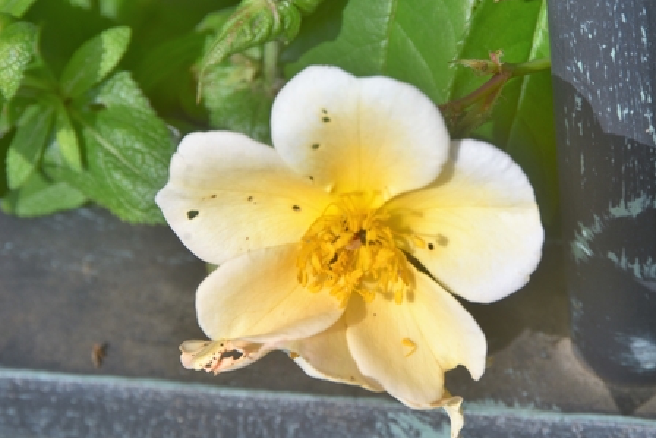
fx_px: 7327
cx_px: 372
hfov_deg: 5.1
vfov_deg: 3.4
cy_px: 190
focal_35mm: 402
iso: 100
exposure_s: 1/125
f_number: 11
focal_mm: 200
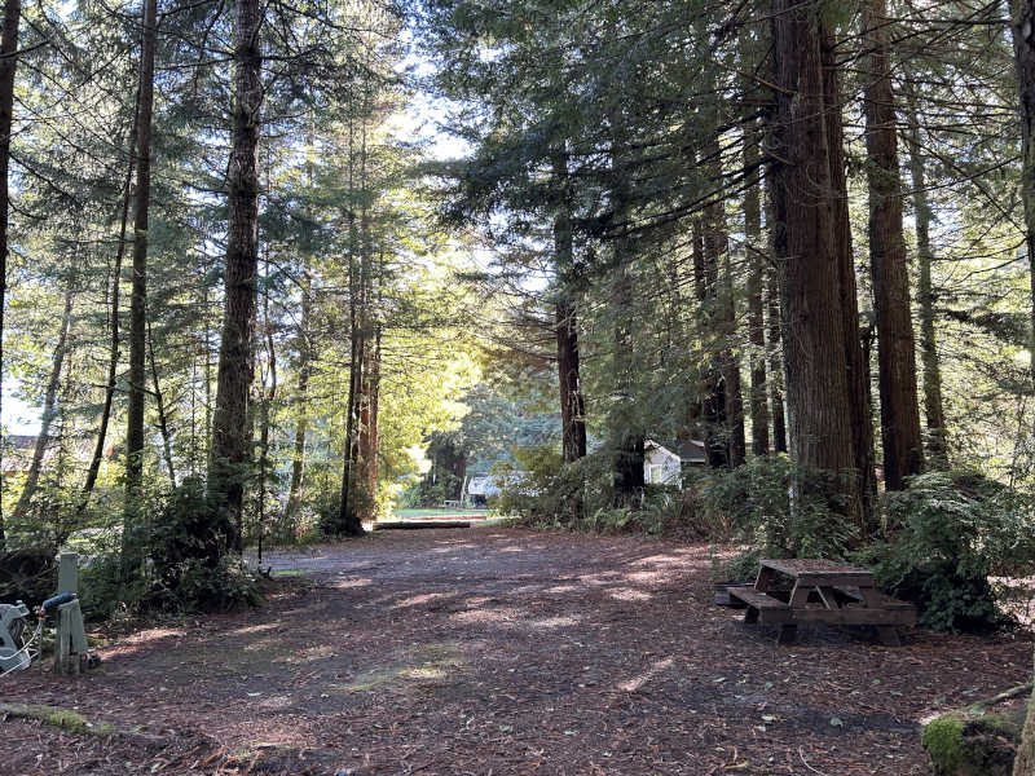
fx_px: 777
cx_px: 518
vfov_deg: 53.1
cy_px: 388
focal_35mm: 26
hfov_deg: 67.3
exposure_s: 1/104
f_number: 1.5
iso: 125
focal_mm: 5.7
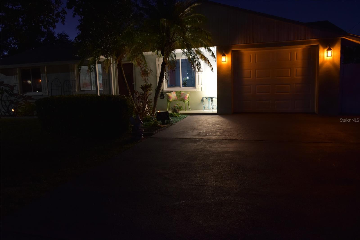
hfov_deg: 67.4
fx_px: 270
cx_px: 180
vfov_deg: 47.9
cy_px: 120
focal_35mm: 27
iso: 400
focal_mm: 18
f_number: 5.6
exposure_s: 1/1.3
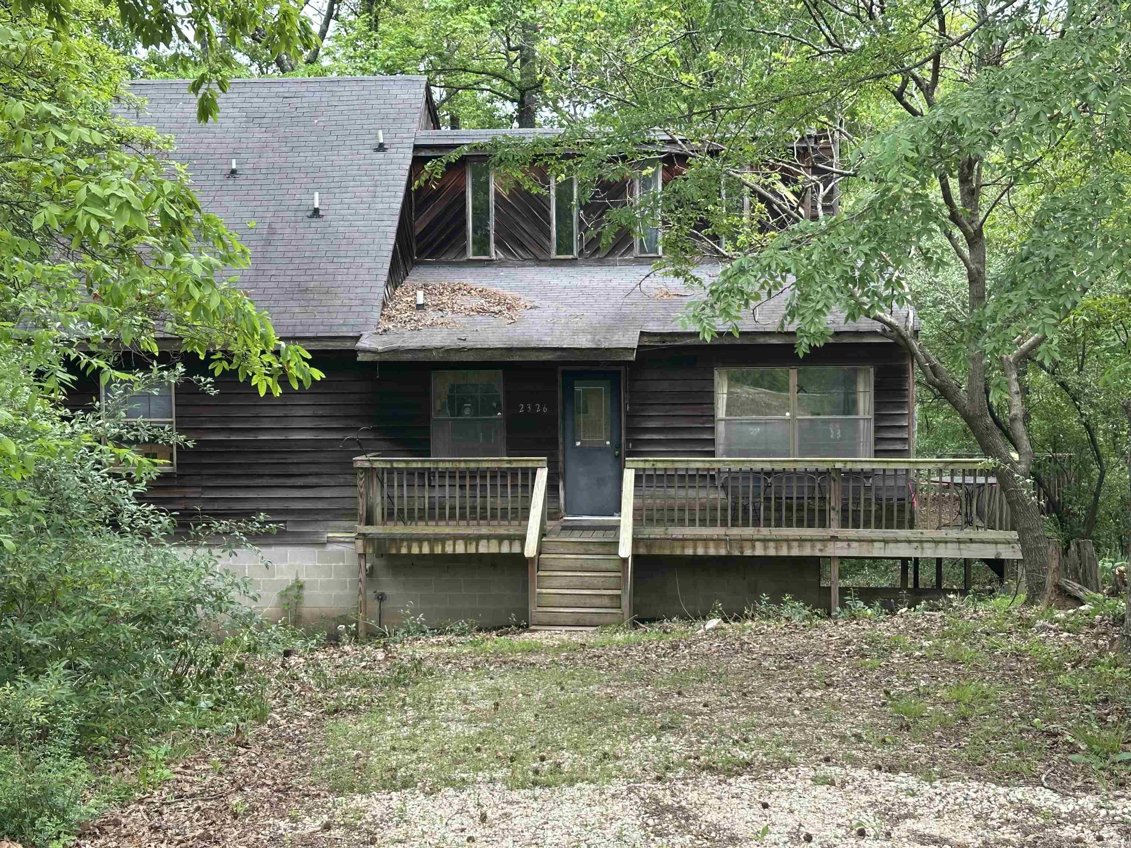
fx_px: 1568
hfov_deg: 39.7
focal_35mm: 48
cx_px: 566
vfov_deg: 30.3
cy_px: 424
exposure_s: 1/326
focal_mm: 6.86
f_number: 1.78
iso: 64
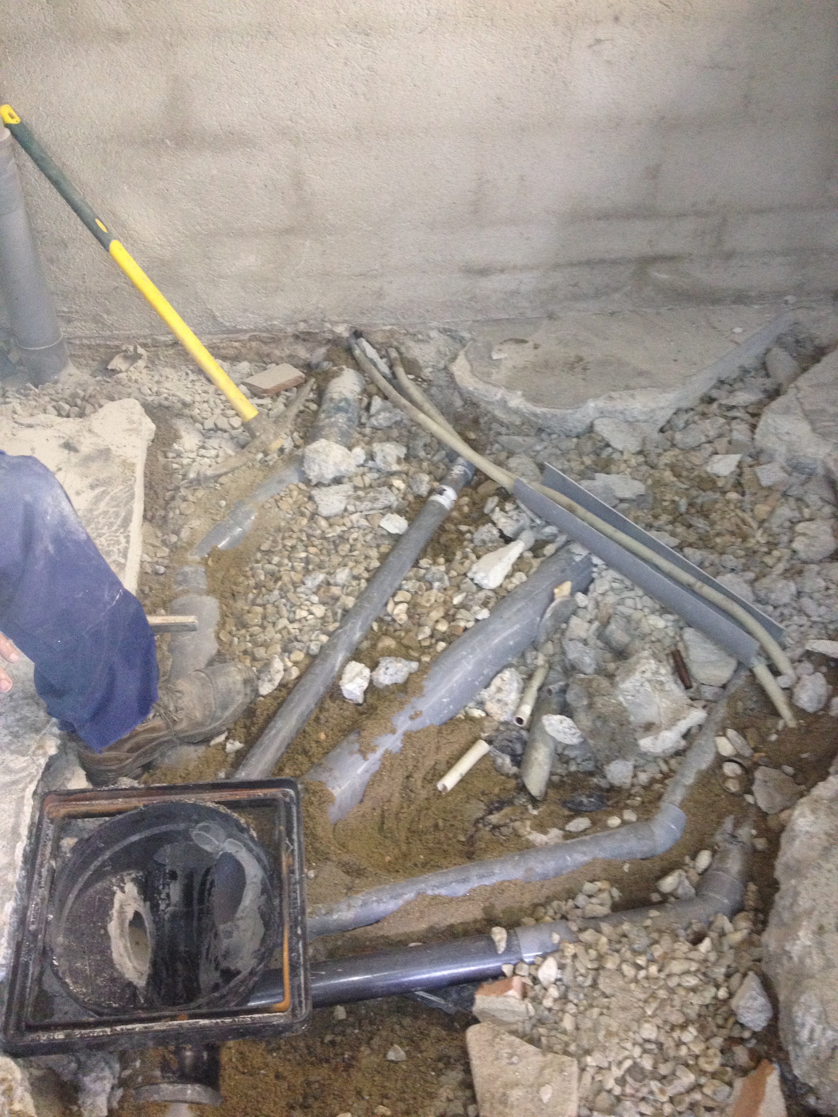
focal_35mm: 35
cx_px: 419
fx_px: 1130
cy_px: 558
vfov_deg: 52.6
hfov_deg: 40.7
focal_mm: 4.28
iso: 320
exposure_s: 1/17
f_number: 2.4
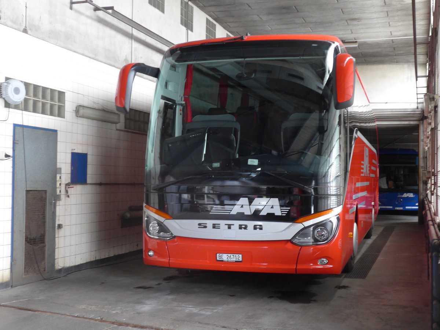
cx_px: 220
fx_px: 623
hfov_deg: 38.9
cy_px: 165
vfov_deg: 29.7
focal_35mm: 49
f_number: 3.2
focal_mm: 10.1
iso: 400
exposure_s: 1/13
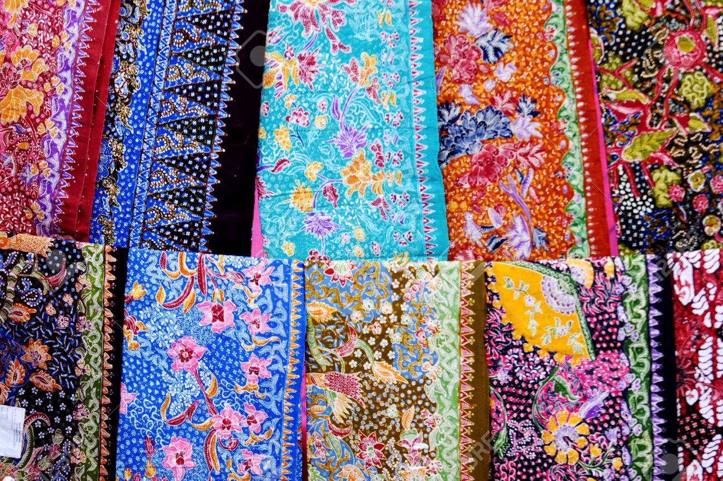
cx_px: 362
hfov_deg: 19.5
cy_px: 240
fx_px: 2108
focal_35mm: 105
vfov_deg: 13.0
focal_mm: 70
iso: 800
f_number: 2.8
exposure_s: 1/100
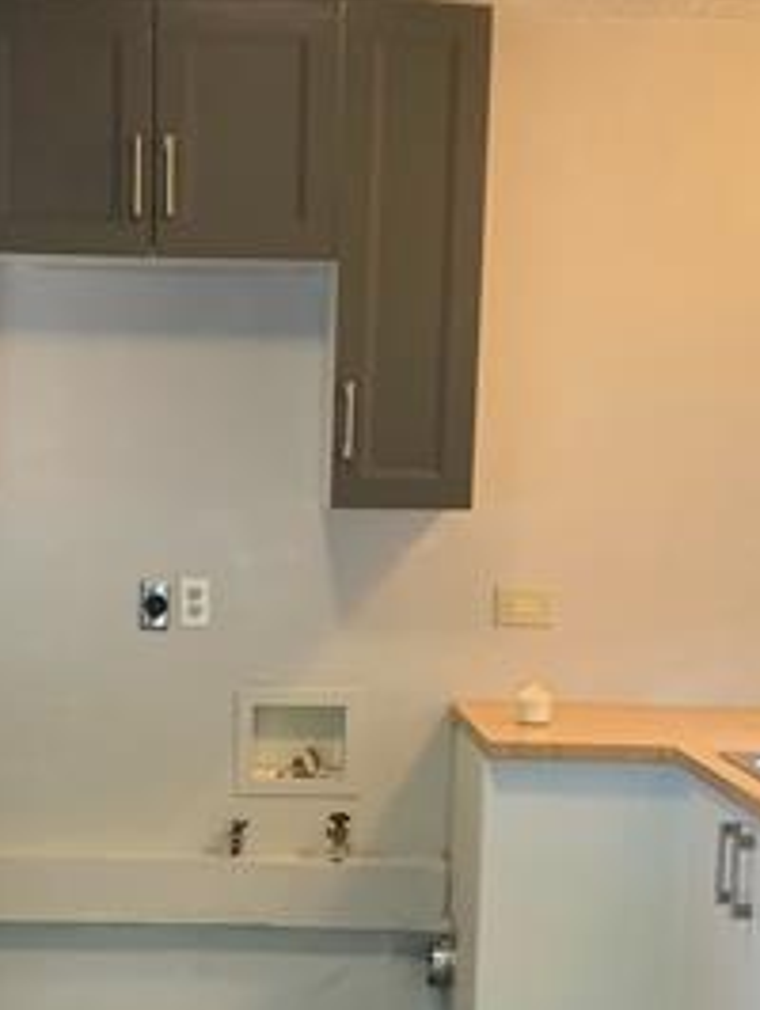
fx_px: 2192
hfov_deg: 19.6
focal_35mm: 75
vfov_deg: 25.4
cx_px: 228
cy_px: 843
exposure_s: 1/60
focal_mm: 4.25
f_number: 1.8
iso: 200
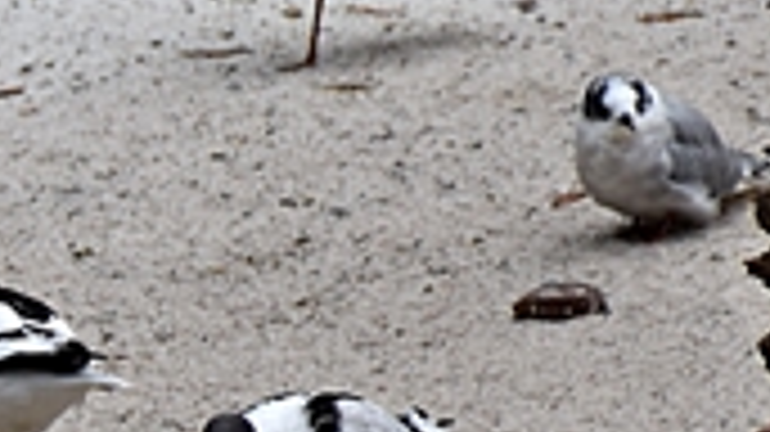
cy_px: 569
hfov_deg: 2.4
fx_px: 18227
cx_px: -964
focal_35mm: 893
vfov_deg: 1.4
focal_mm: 95
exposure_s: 1/250
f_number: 5.3
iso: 400
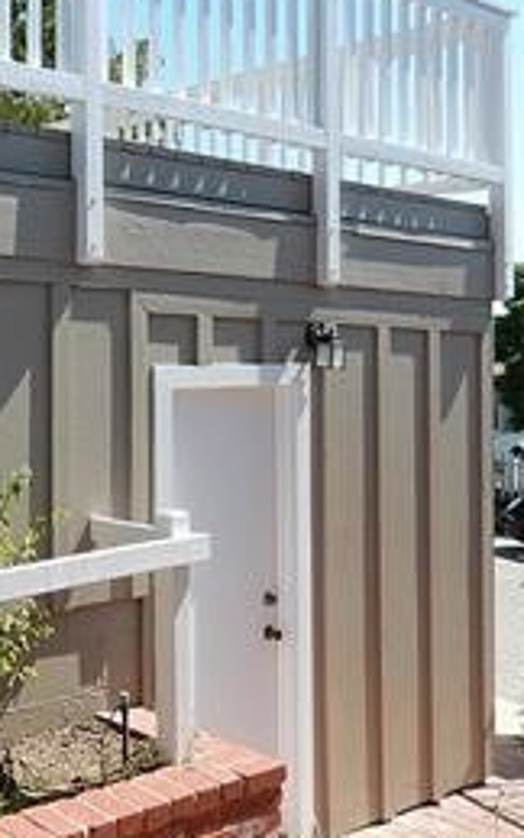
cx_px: -36
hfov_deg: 26.1
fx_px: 1050
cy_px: 343
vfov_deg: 43.3
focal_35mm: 46
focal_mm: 4.5
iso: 125
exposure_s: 1/1000
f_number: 3.4
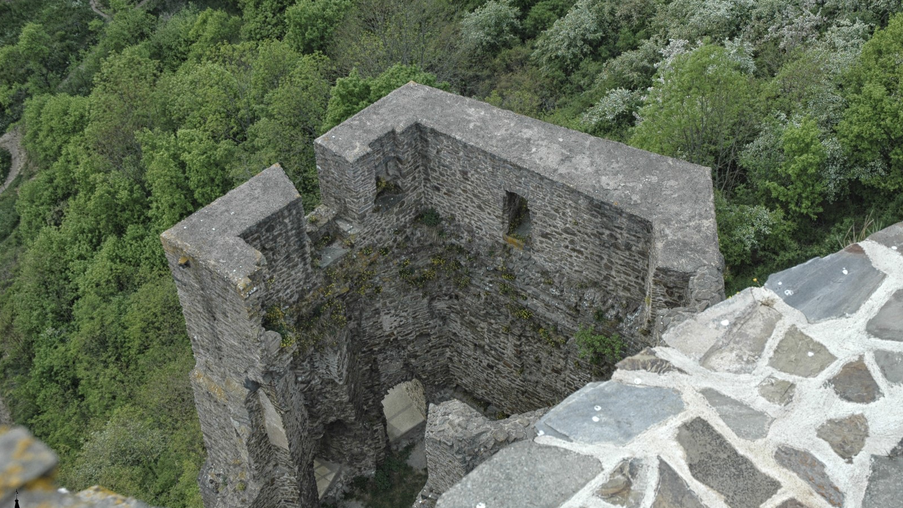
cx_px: 453
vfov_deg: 22.2
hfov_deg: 38.5
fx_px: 1293
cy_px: 266
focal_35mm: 54
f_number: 7.1
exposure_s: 1/200
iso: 200
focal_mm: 34
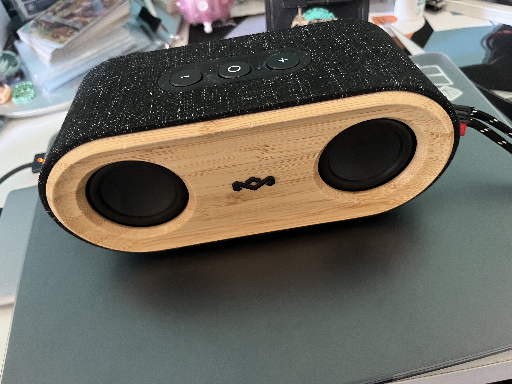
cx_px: 256
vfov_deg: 53.1
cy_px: 192
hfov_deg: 67.3
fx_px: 385
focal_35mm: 26
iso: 640
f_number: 1.6
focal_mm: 5.1
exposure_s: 1/30
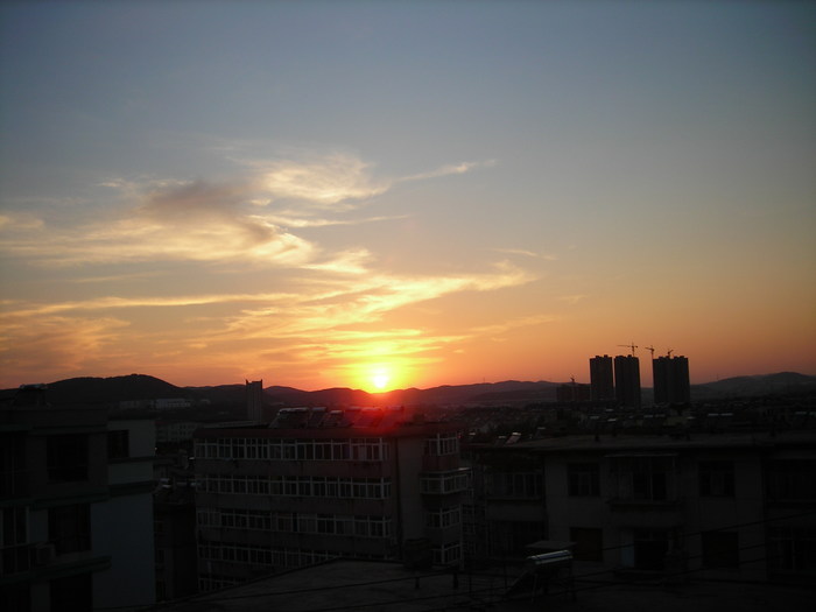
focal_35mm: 38
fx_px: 896
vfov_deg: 37.7
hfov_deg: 49.0
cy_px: 306
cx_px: 408
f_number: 3.2
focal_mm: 6.3
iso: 50
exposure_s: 1/198
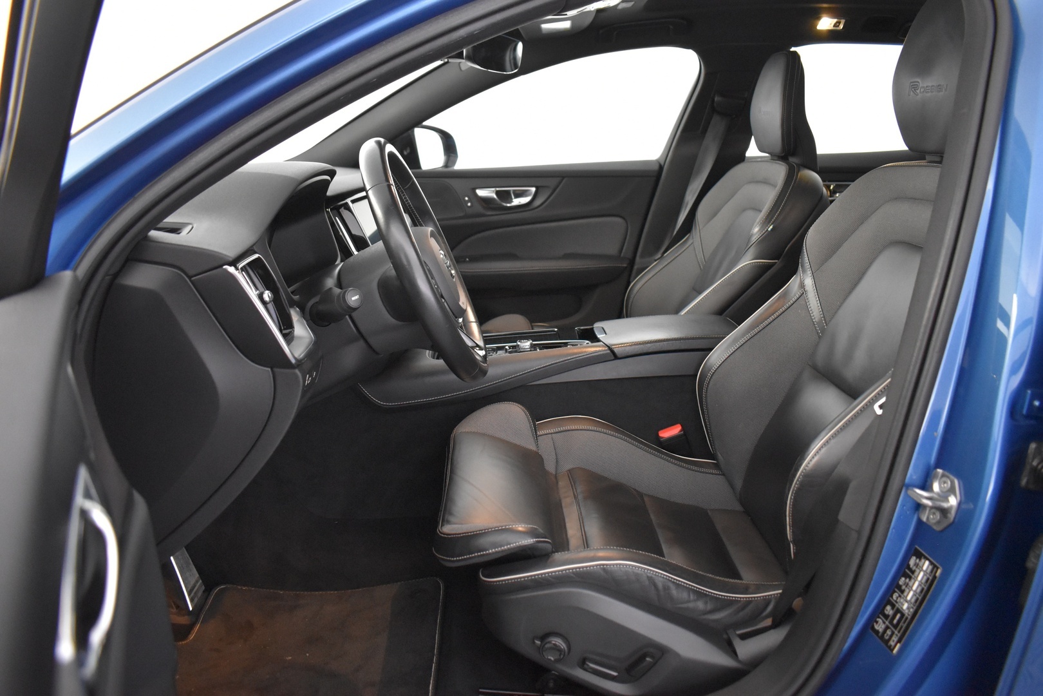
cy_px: 348
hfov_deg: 67.4
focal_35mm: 27
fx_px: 782
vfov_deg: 47.9
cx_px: 522
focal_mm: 18
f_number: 3.5
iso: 3200
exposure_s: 1/30
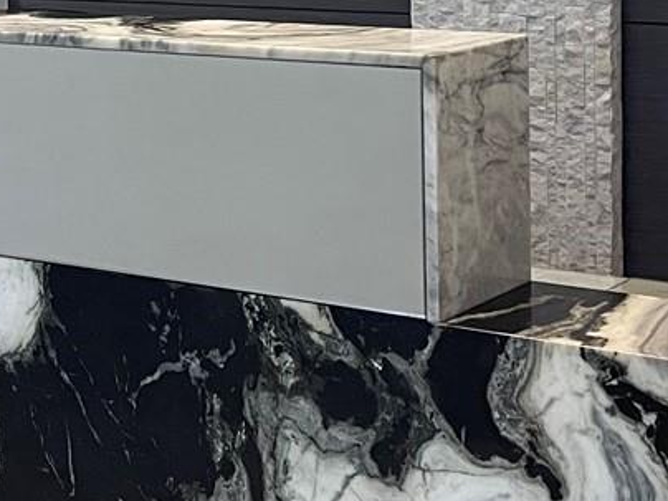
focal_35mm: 99
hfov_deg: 19.5
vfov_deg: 14.7
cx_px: 88
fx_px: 1910
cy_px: 2
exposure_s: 1/60
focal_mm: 5.1
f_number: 1.6
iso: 160
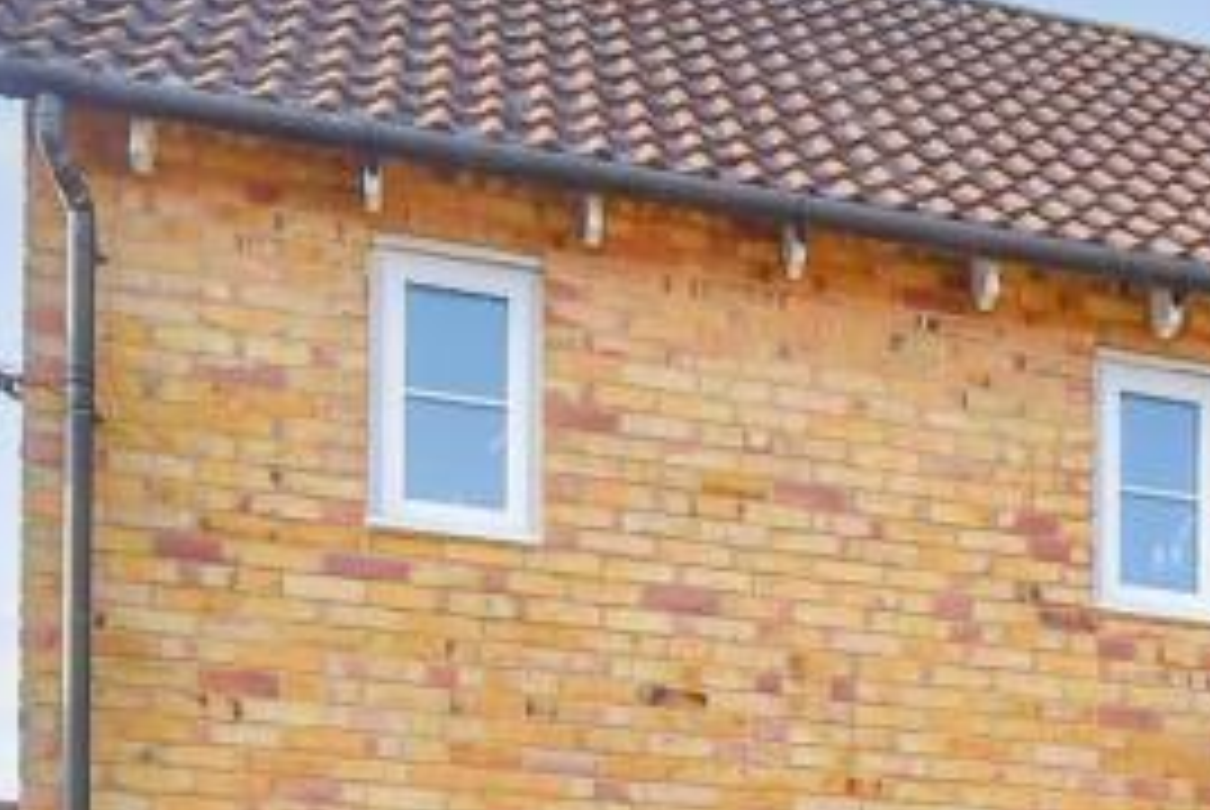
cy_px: 1055
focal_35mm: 57
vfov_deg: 21.5
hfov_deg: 32.3
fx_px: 1918
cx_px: 1206
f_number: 8
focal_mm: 10
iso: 250
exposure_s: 1/125
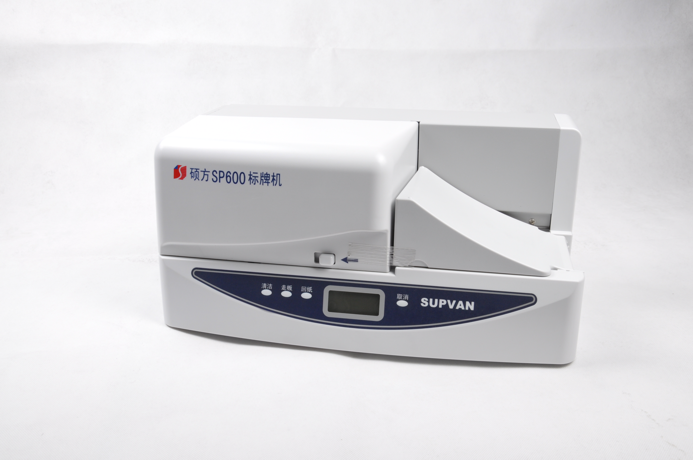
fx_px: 692
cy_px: 230
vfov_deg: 36.8
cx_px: 346
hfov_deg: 53.2
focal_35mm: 36
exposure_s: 1/125
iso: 400
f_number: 13
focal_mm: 24
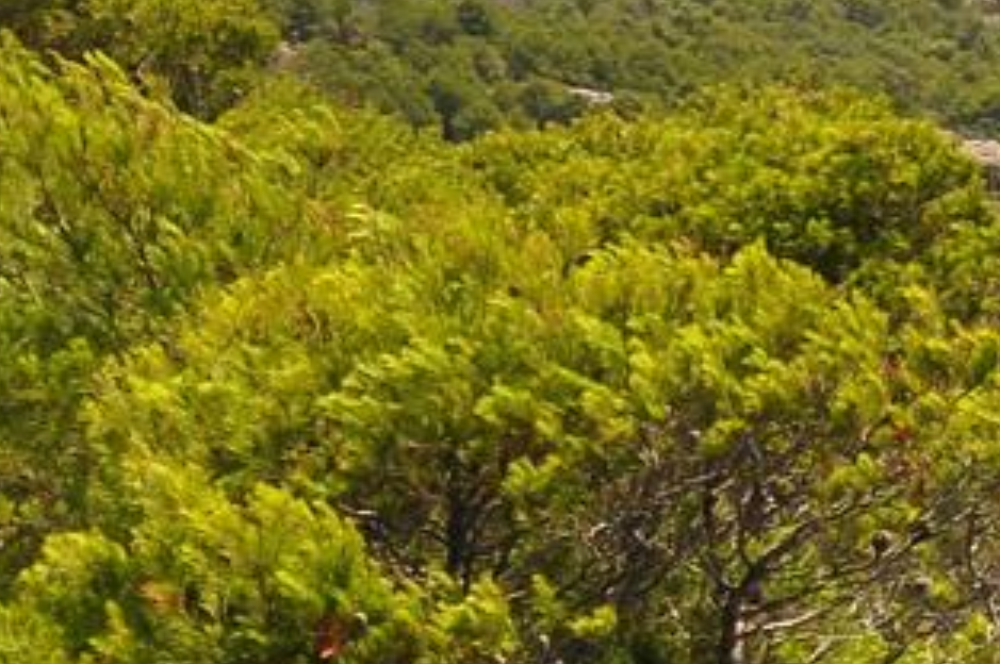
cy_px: 670
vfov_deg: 7.4
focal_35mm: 185
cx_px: 3169
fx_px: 5133
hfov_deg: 8.8
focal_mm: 18
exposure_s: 1/250
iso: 200
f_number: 10
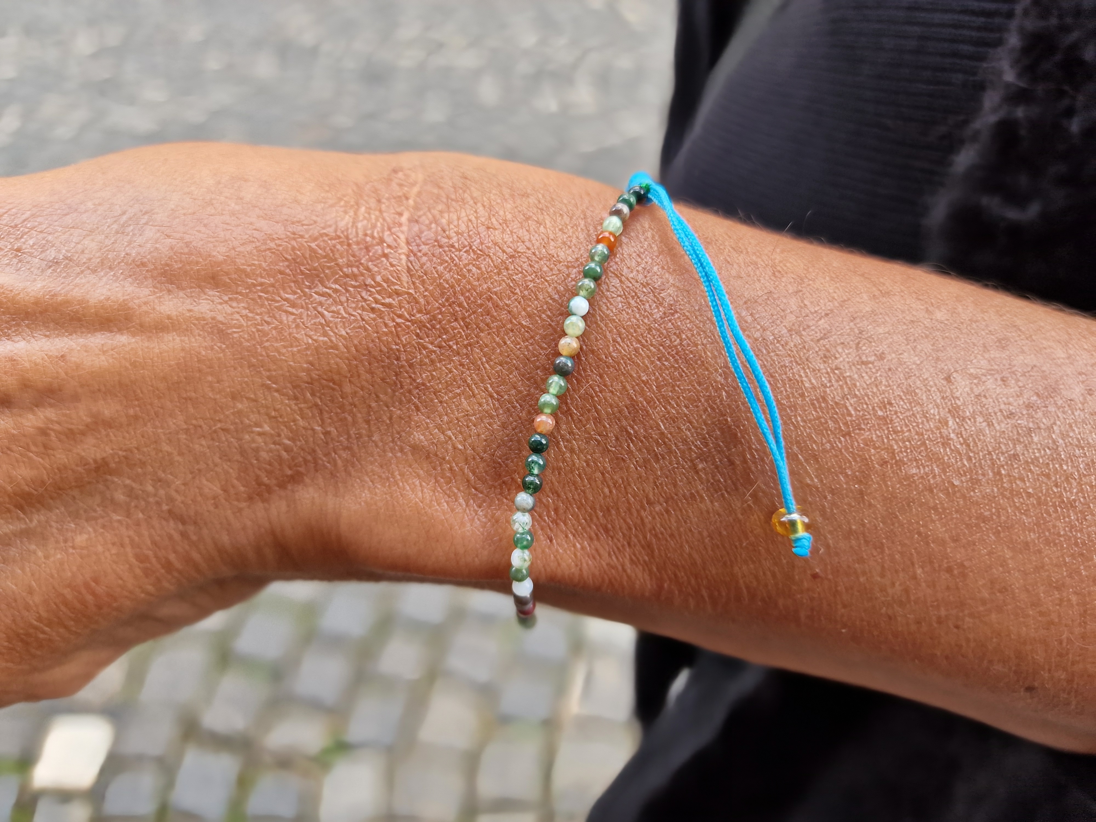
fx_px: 728
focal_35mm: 23
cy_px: 411
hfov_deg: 73.9
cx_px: 548
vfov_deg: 58.9
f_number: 1.8
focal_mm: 6.4
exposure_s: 1/182
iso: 50
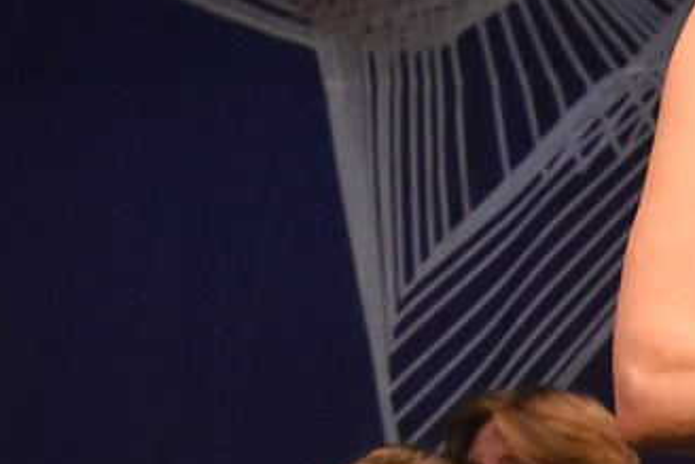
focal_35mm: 273
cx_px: 1468
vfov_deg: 4.9
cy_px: 1048
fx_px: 5272
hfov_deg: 7.2
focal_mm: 35
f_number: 6.3
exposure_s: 1/250
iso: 5000
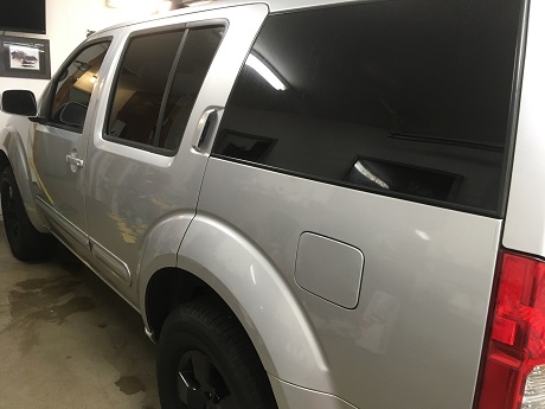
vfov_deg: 48.2
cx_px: 272
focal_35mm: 29
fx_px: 457
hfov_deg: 61.7
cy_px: 204
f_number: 2.2
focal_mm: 4.15
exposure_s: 1/30
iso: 125
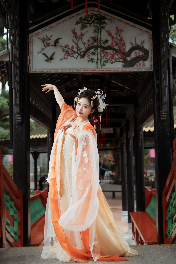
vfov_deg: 39.6
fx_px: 366
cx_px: 88
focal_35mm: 50
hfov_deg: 27.0
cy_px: 132
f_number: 2.8
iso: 500
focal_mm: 50
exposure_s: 1/125
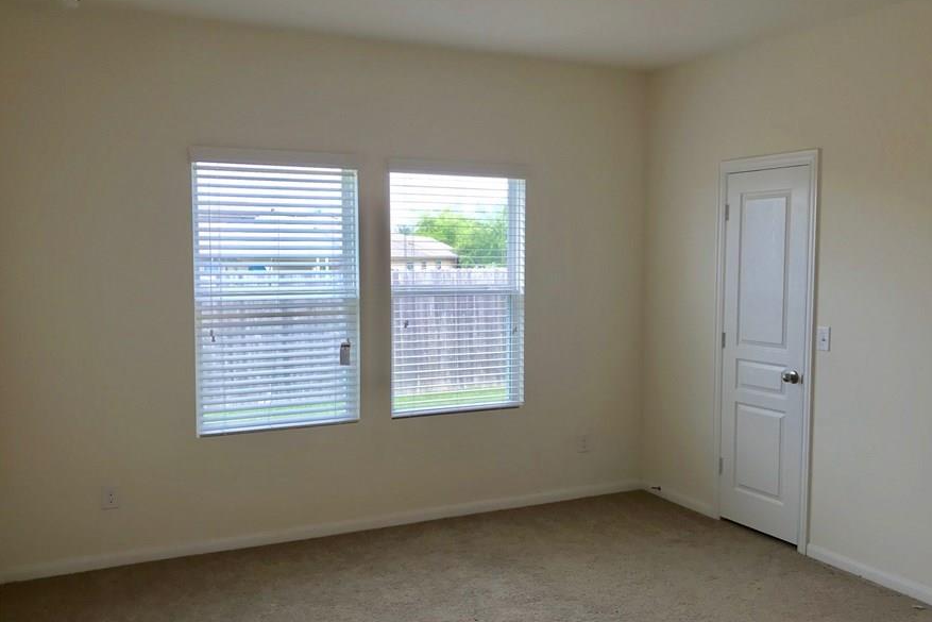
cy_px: 333
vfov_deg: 38.9
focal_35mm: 34
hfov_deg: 55.7
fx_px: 880
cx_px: 509
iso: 25
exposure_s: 1/120
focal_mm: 3.99
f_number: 1.8
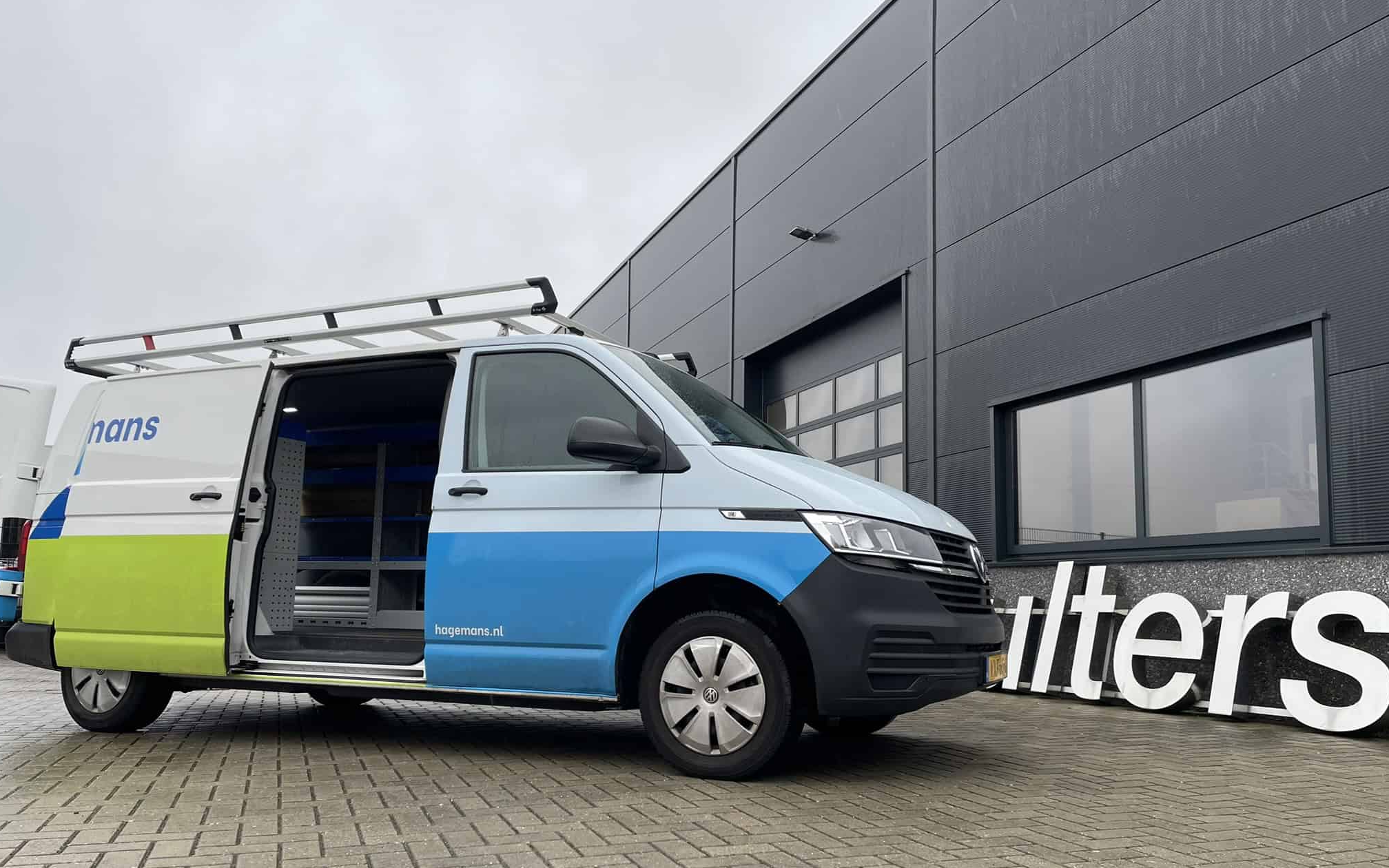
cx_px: 697
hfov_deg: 66.5
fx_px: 1060
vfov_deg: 44.4
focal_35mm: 28
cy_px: 500
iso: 32
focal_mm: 4.2
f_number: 1.6
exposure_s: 1/278
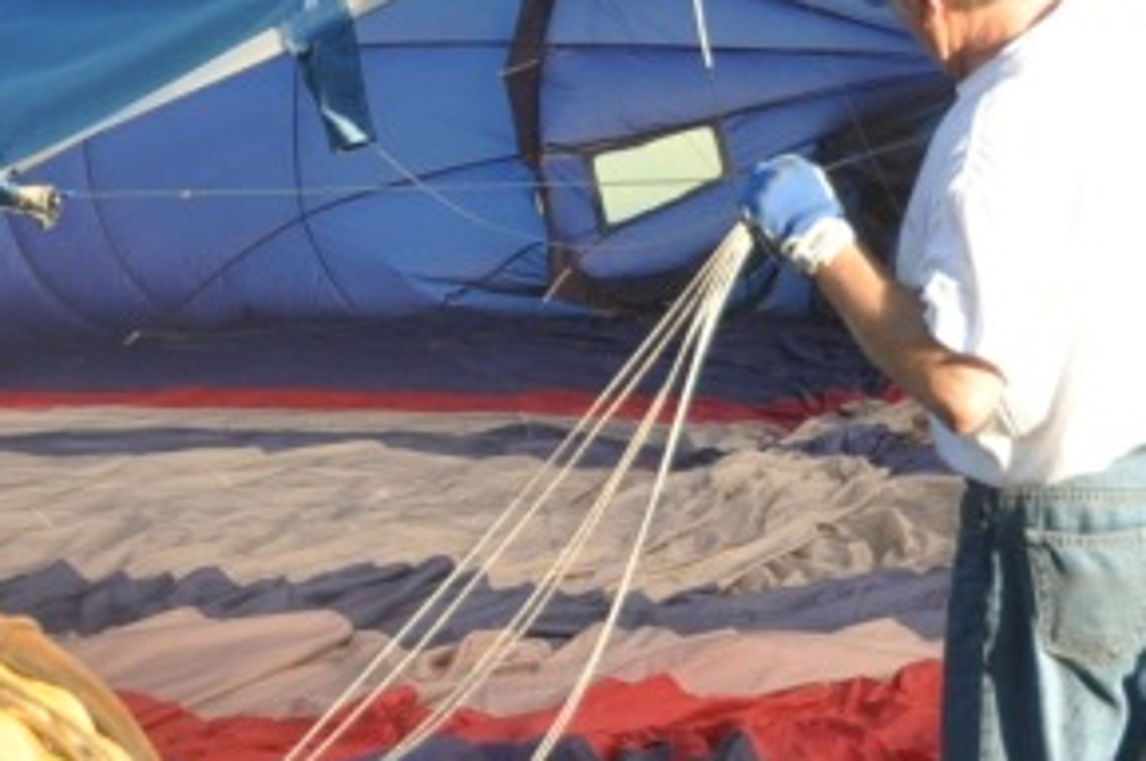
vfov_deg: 10.3
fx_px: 4229
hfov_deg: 15.4
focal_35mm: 133
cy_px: 319
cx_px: 337
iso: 800
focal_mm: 32
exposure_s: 1/1000
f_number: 4.5
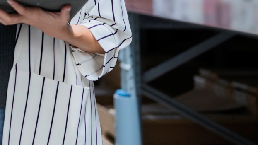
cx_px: -126
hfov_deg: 16.7
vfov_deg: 9.8
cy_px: -114
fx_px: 800
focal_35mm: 117
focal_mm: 35
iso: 640
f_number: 1.4
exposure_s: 1/160
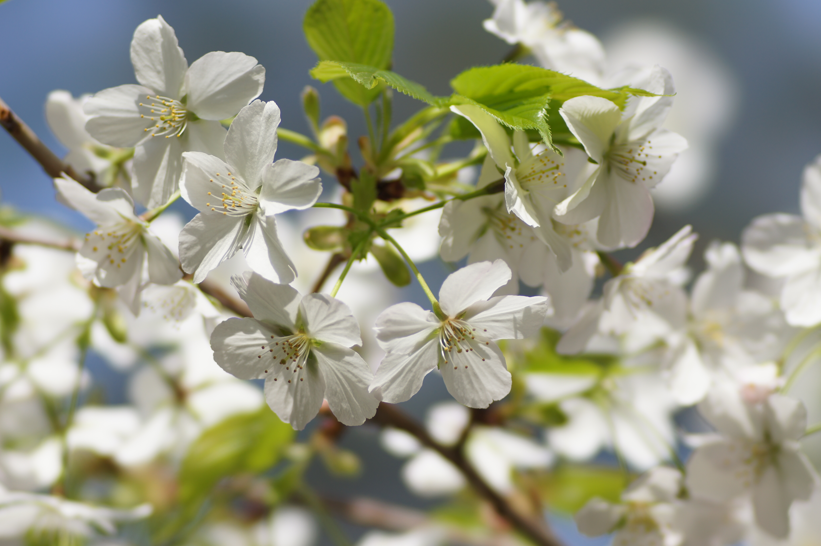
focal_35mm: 202
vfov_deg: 6.8
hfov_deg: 10.2
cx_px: 410
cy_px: 273
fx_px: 4613
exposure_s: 1/400
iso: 100
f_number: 5
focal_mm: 135
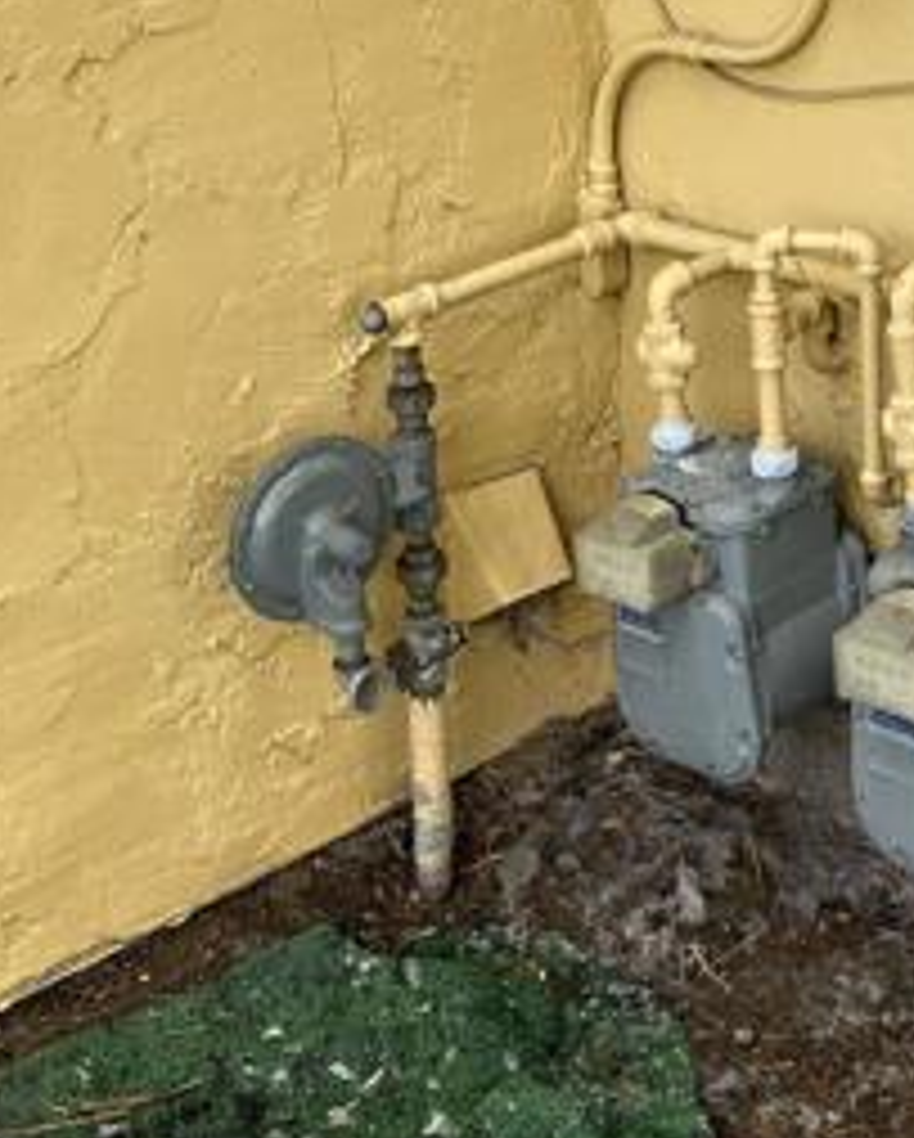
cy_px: -99
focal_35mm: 69
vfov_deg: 25.6
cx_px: 977
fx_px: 2329
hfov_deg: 21.2
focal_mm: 3.99
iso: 32
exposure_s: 1/298
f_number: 1.8
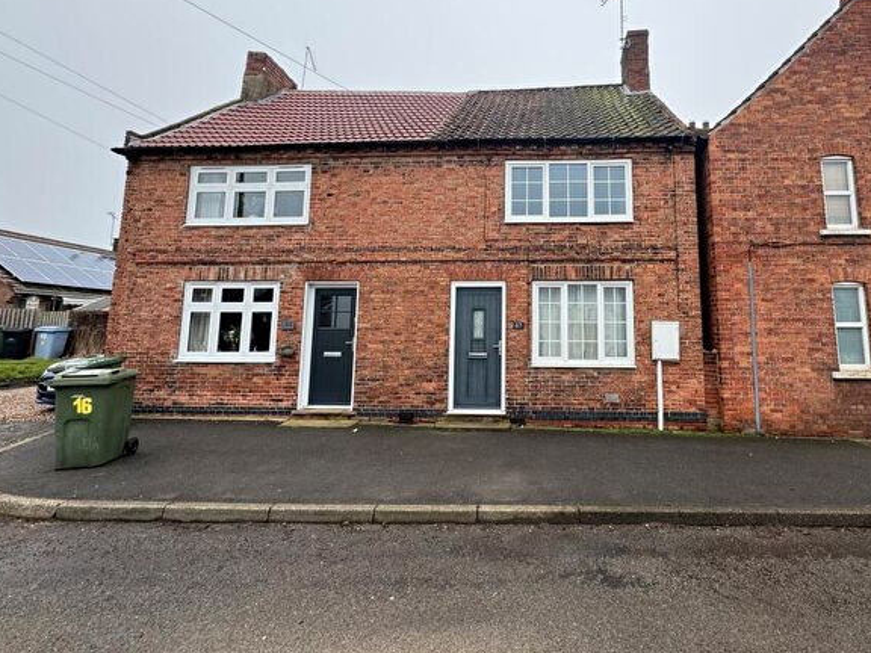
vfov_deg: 74.3
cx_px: 520
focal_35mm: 17
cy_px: 277
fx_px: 428
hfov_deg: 89.9
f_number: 2.2
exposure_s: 1/99
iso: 64
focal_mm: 2.22
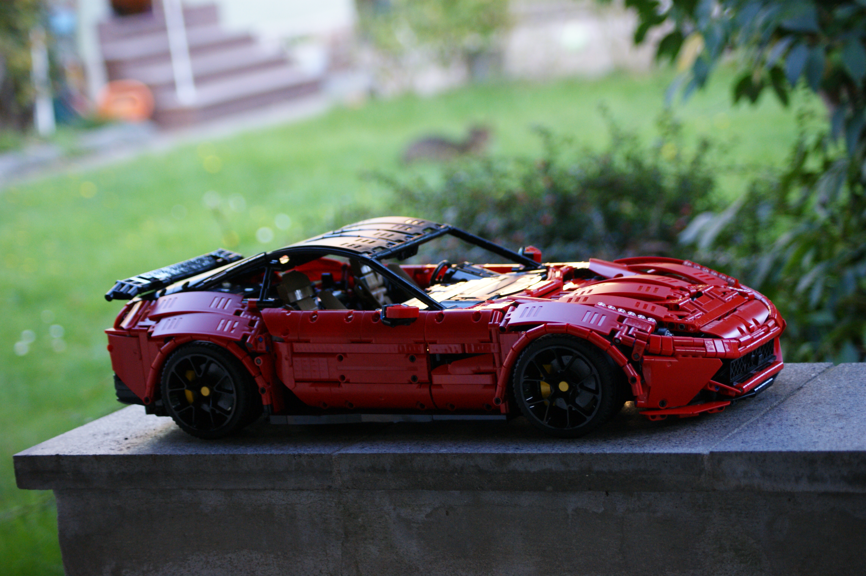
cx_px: 433
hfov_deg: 22.6
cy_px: 288
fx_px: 2164
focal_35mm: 90
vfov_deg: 15.2
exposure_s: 1/80
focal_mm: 60
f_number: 4
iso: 400
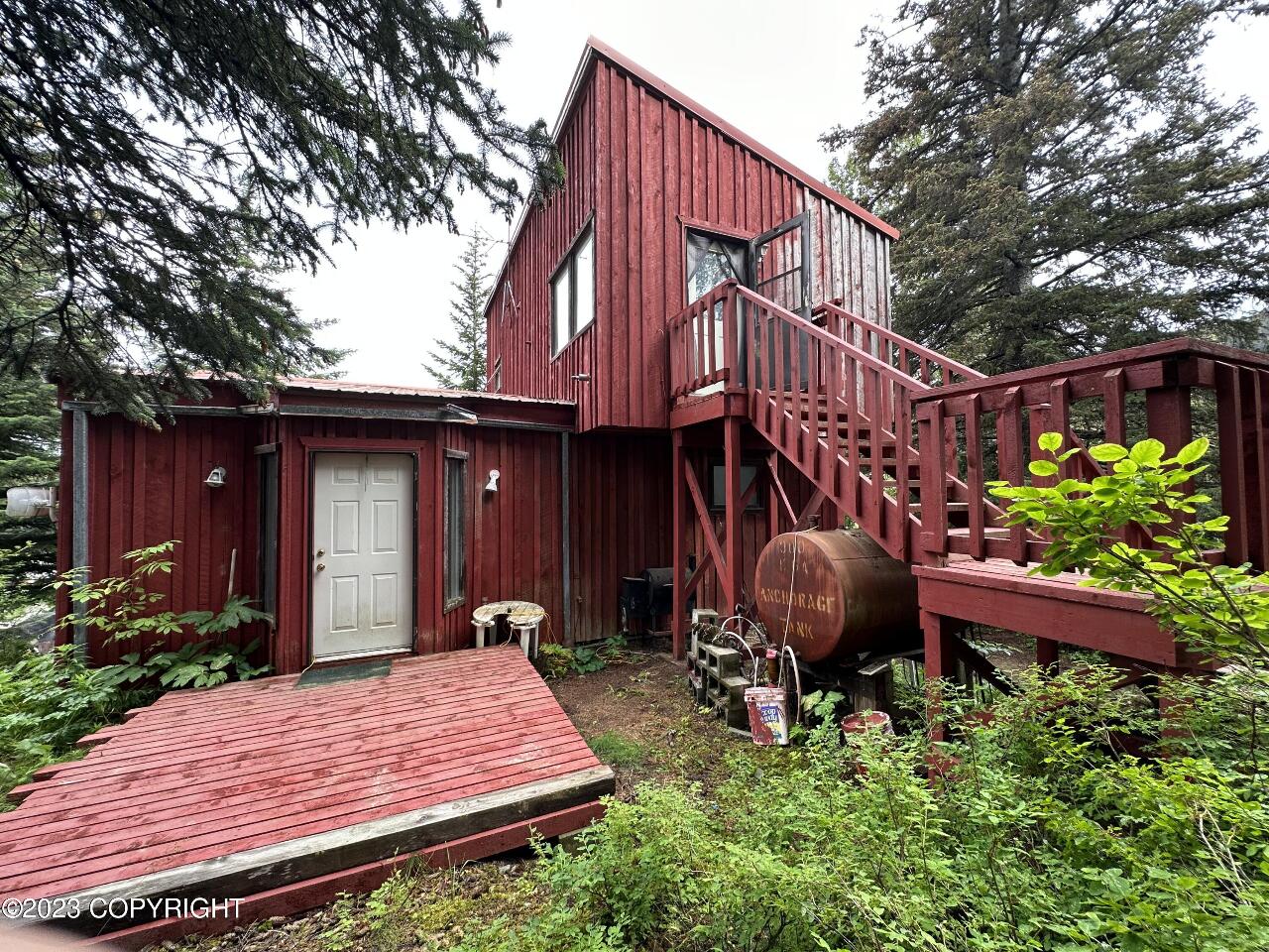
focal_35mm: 14
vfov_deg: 85.7
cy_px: 476
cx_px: 634
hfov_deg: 102.1
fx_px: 513
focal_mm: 2.22
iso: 64
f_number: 2.2
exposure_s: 1/99
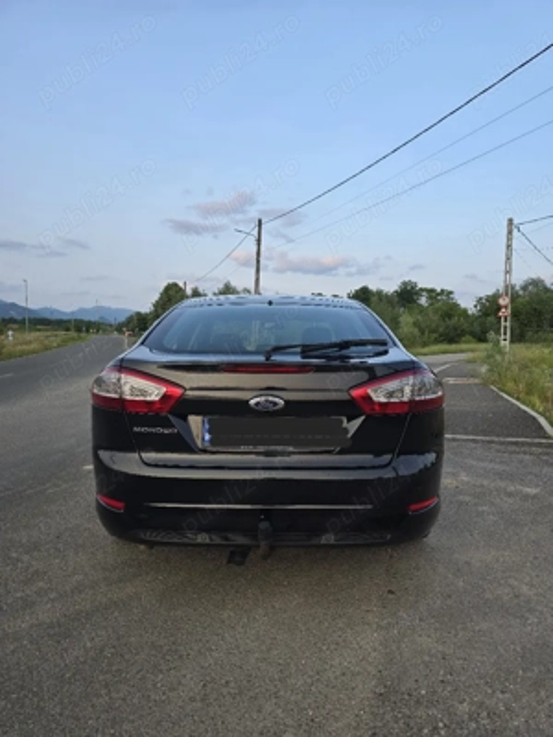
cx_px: 276
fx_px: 490
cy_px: 368
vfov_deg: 73.9
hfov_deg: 58.9
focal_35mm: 23
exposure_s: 1/182
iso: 20
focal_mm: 6.3
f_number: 1.7
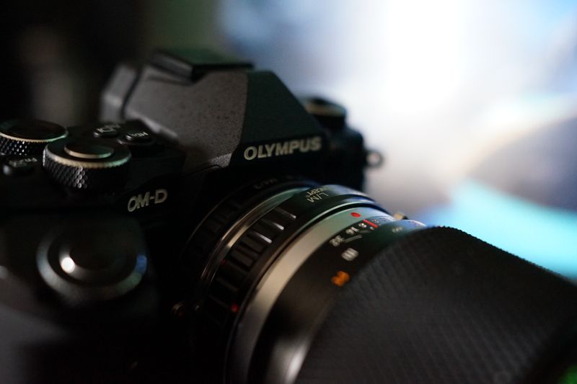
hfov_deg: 43.6
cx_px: 288
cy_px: 192
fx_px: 721
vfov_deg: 29.9
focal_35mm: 45
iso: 5000
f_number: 4
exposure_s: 1/60
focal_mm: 45
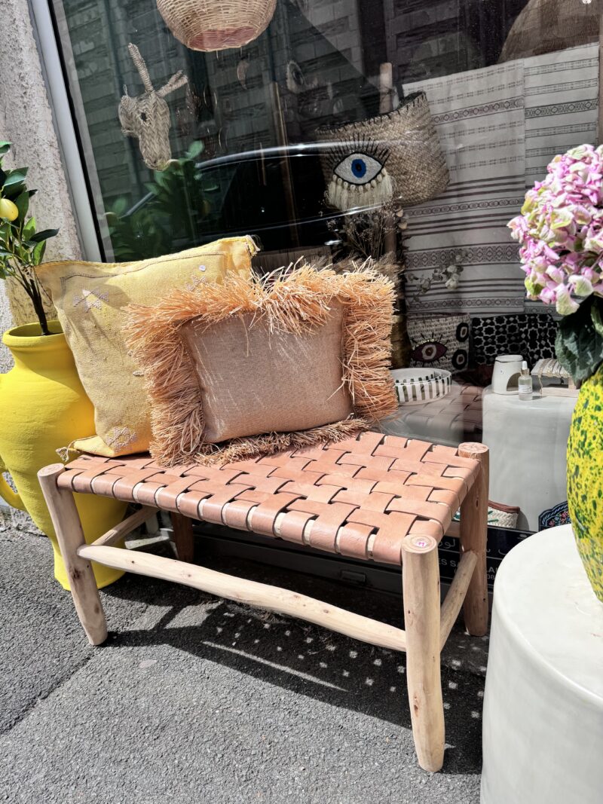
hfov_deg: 56.8
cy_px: 402
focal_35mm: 24
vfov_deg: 71.6
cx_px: 302
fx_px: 558
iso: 80
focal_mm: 6.76
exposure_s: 1/2604
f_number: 1.78
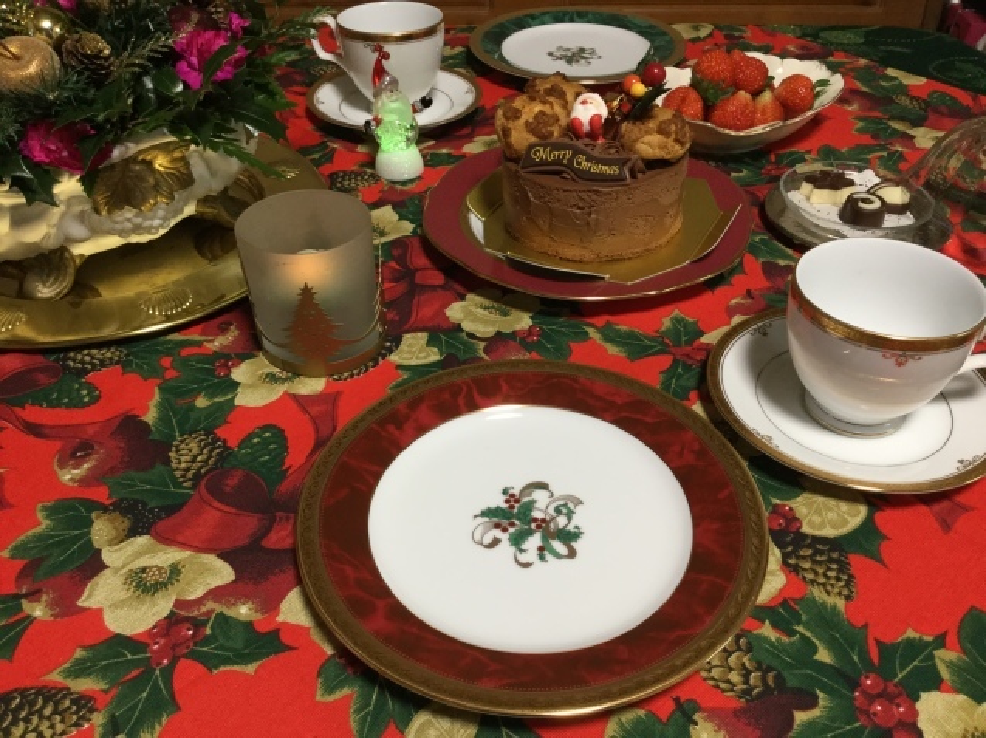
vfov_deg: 45.4
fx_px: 883
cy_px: 369
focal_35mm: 31
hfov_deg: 58.4
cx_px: 493
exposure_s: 1/30
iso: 64
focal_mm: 3.3
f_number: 2.4
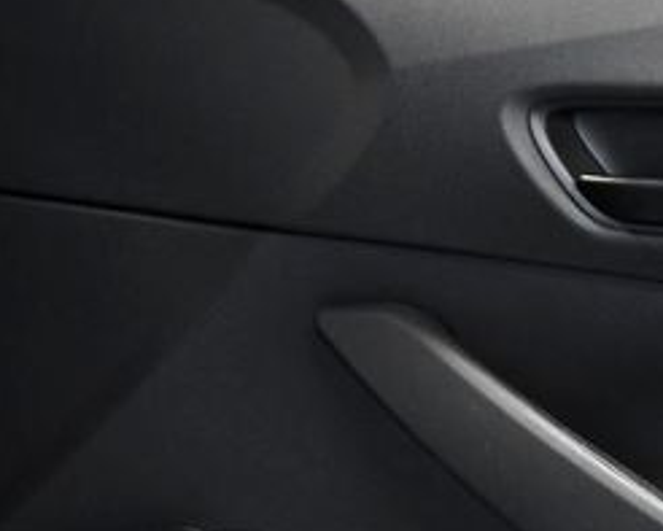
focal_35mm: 176
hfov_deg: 10.7
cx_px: 852
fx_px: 3455
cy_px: 468
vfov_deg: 8.8
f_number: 4.5
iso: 2500
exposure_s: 1/200
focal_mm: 48
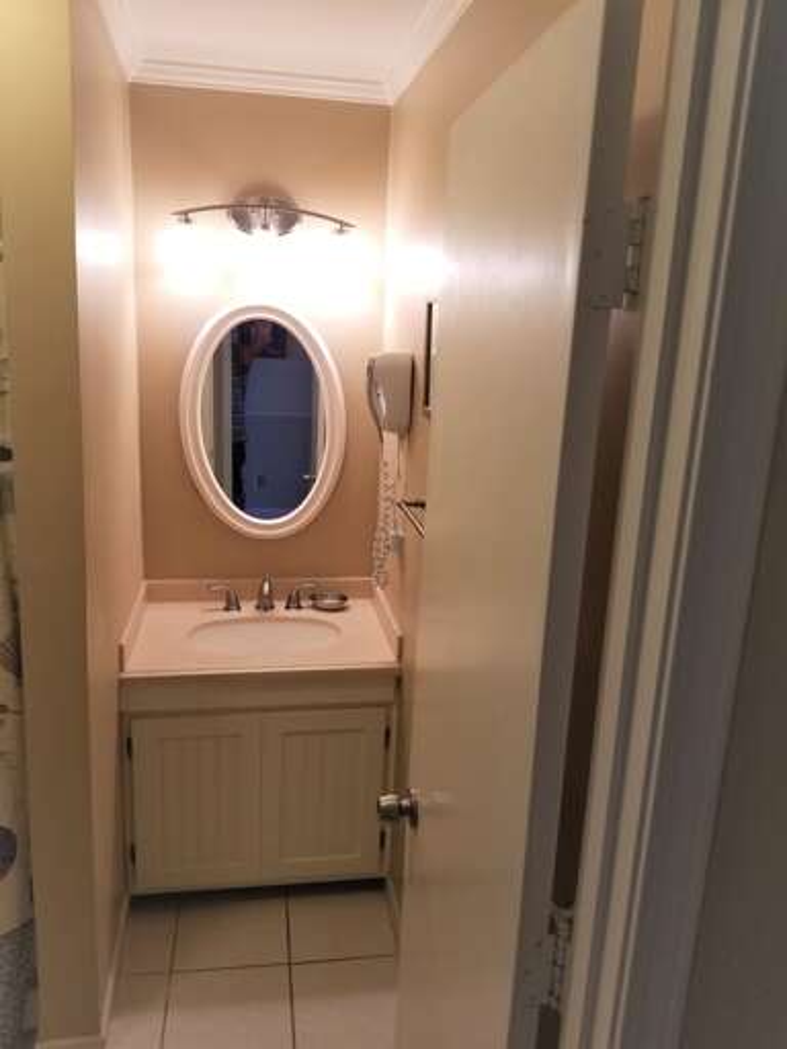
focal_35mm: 26
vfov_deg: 67.3
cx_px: 394
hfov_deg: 53.1
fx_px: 788
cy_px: 524
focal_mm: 4.25
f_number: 1.7
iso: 80
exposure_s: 1/60
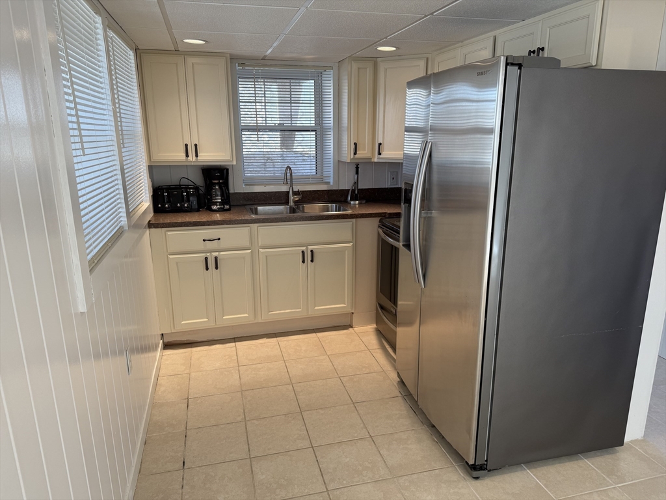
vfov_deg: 56.8
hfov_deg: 71.6
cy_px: 250
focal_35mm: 24
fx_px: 462
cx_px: 333
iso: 100
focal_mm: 6.76
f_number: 1.78
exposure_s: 1/129
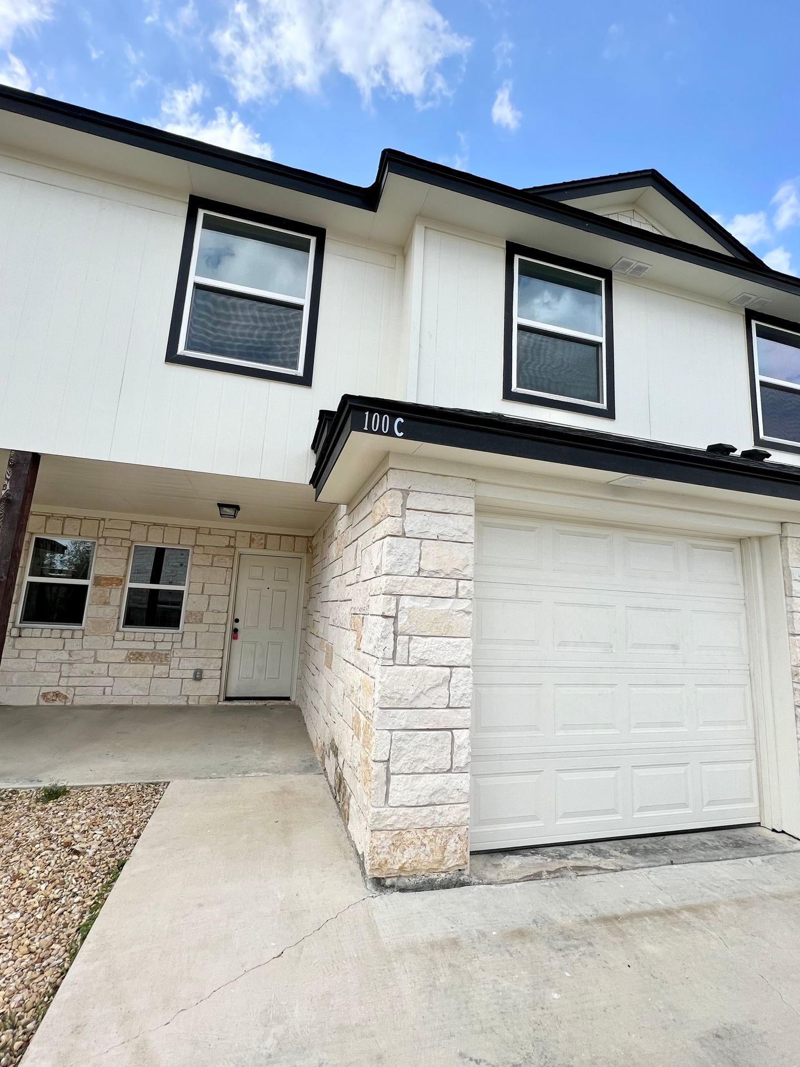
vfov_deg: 106.2
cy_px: 534
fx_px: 401
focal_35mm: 13
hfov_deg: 89.9
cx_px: 400
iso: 32
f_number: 1.8
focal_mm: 1.57
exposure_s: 1/1340
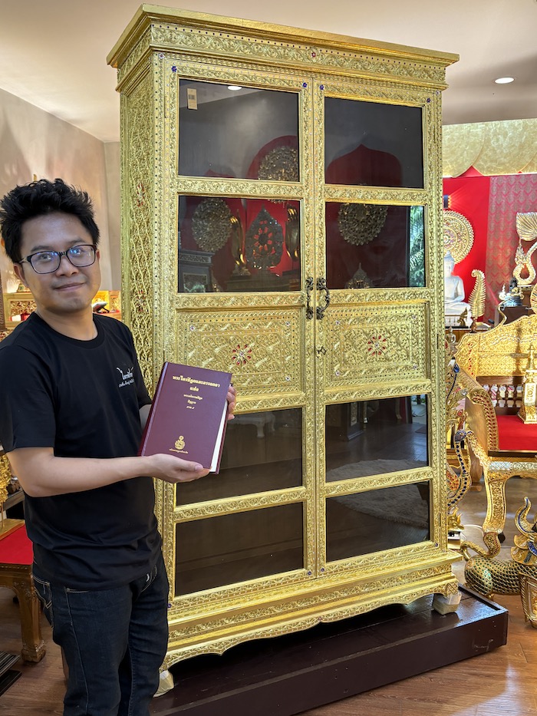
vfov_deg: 67.3
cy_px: 358
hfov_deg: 53.1
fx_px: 538
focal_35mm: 26
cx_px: 268
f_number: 1.6
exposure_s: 1/50
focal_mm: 5.96
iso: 160
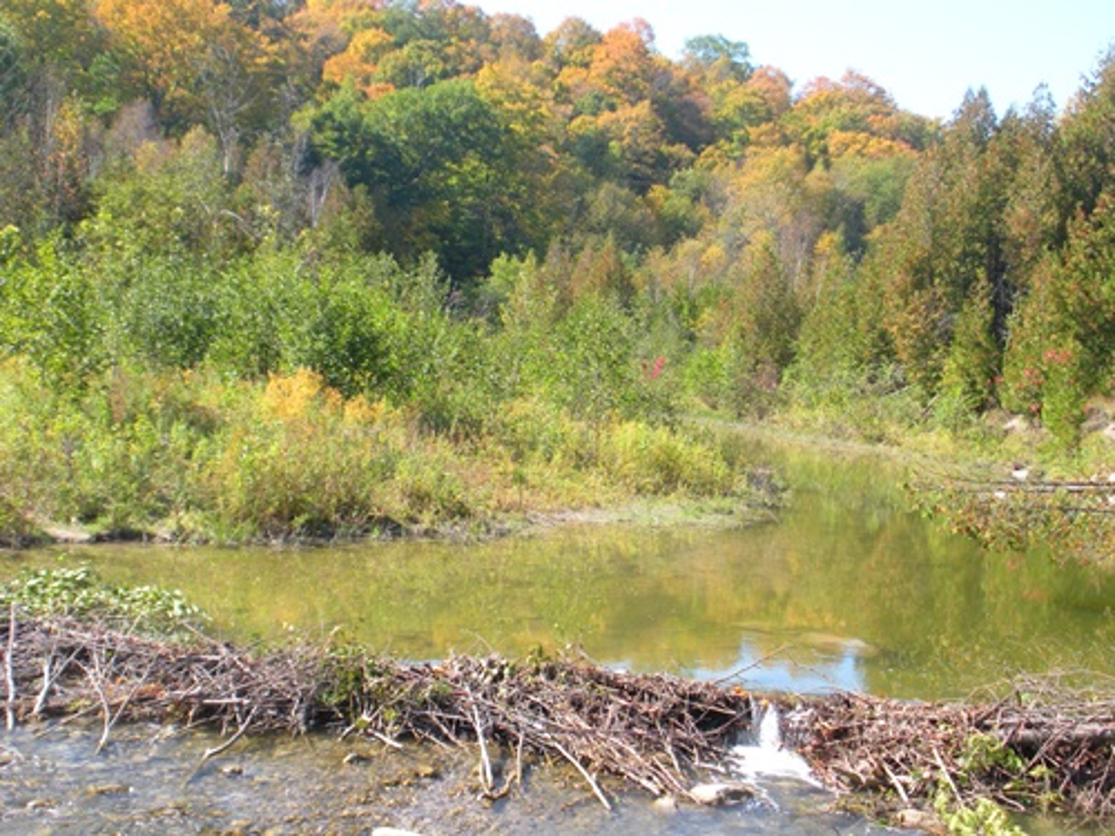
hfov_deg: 36.8
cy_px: 418
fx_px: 1675
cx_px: 558
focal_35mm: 52
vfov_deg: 28.0
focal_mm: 9.1
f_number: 4.4
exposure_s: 1/120
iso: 64
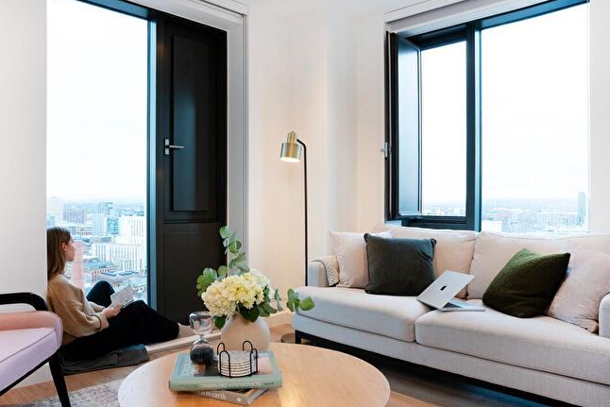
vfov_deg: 49.6
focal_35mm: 26
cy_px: 202
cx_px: 291
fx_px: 441
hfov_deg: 69.3
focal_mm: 24
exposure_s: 1/8
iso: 400
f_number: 13
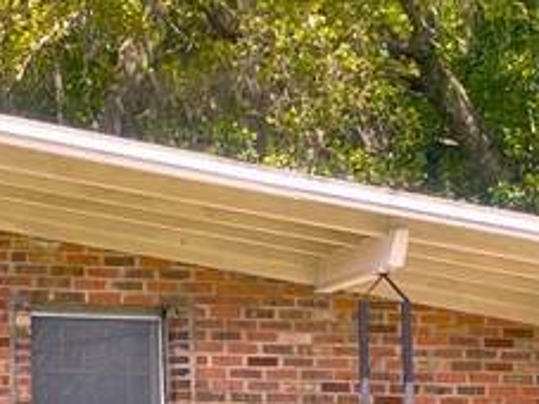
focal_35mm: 175
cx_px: 28
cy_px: 452
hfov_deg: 11.2
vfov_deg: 8.4
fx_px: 2723
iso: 32
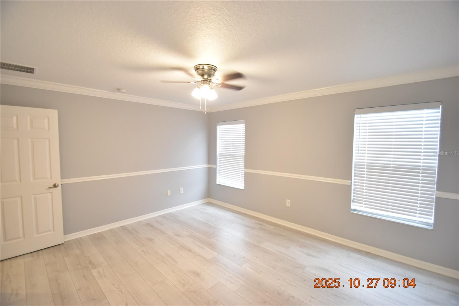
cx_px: 230
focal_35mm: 15
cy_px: 153
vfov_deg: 77.3
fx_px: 191
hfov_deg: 100.4
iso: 800
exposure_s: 1/30
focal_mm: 10
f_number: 3.5
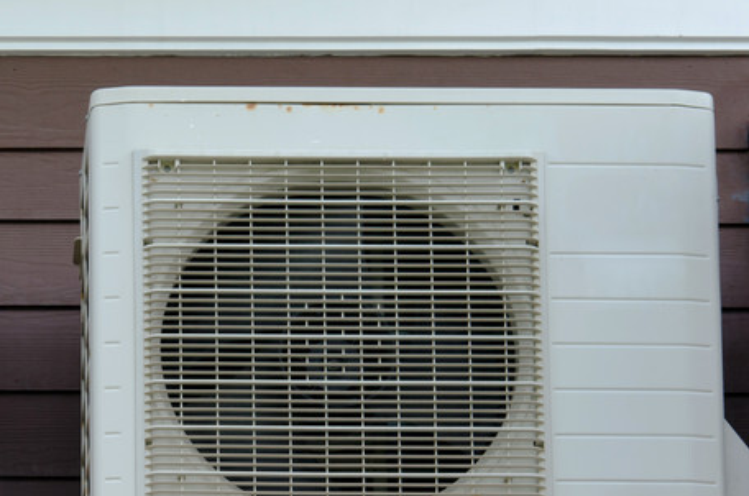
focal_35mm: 202
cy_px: 319
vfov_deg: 6.8
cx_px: 79
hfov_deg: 10.2
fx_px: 4194
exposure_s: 1/100
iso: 100
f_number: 7.1
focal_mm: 60
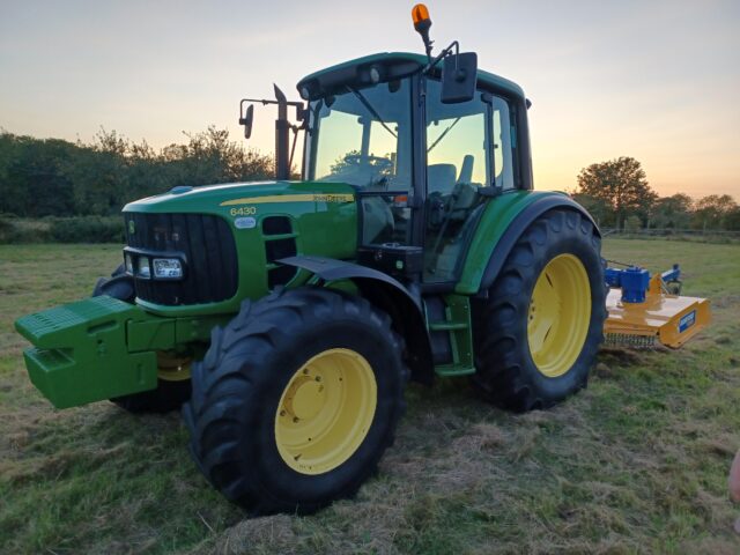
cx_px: 370
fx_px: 534
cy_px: 278
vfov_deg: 54.9
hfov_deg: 69.4
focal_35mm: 25
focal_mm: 4.6
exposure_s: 1/100
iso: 32
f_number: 1.8
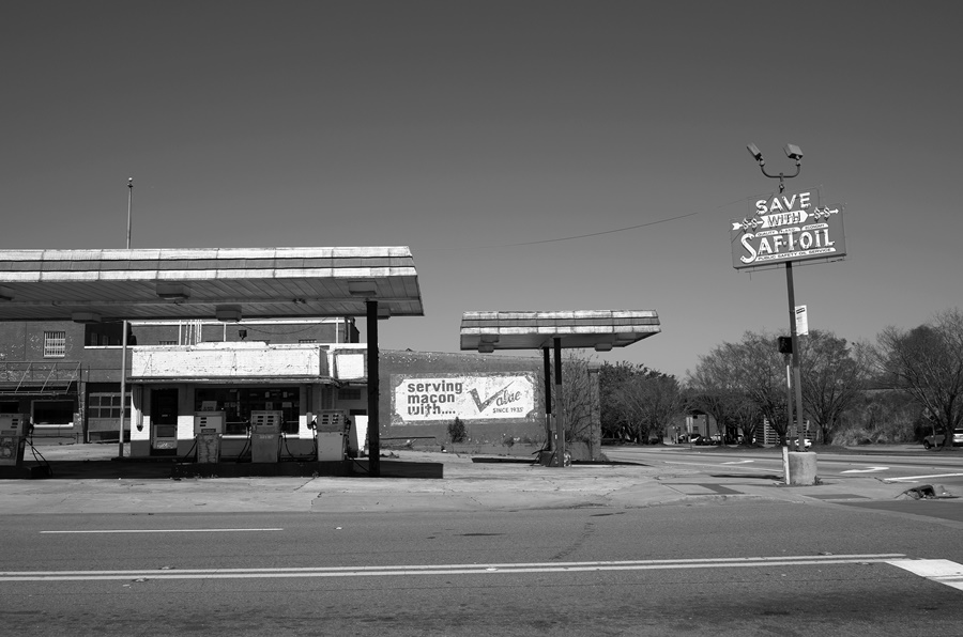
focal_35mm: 30
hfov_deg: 62.0
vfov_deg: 43.4
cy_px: 318
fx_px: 801
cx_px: 482
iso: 200
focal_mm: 20.3
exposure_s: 1/1600
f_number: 6.3
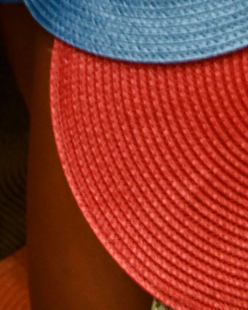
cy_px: -852
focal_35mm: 439
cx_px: 168
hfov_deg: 3.5
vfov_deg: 4.1
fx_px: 4027
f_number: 5.6
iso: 2000
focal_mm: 62
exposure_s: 1/50
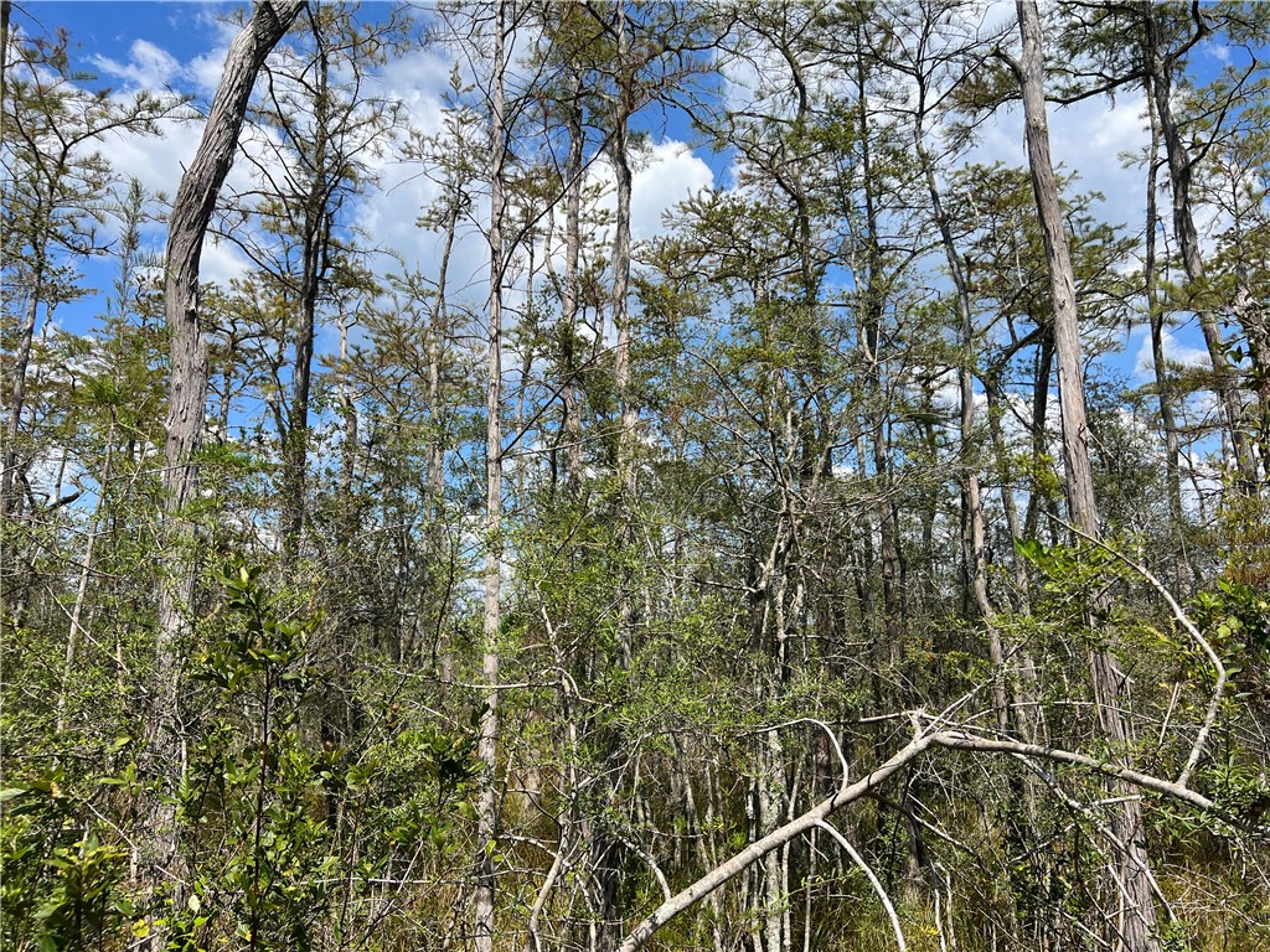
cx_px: 635
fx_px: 954
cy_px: 476
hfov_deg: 67.3
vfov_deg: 53.1
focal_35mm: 26
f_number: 1.5
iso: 50
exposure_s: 1/3968
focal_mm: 5.7
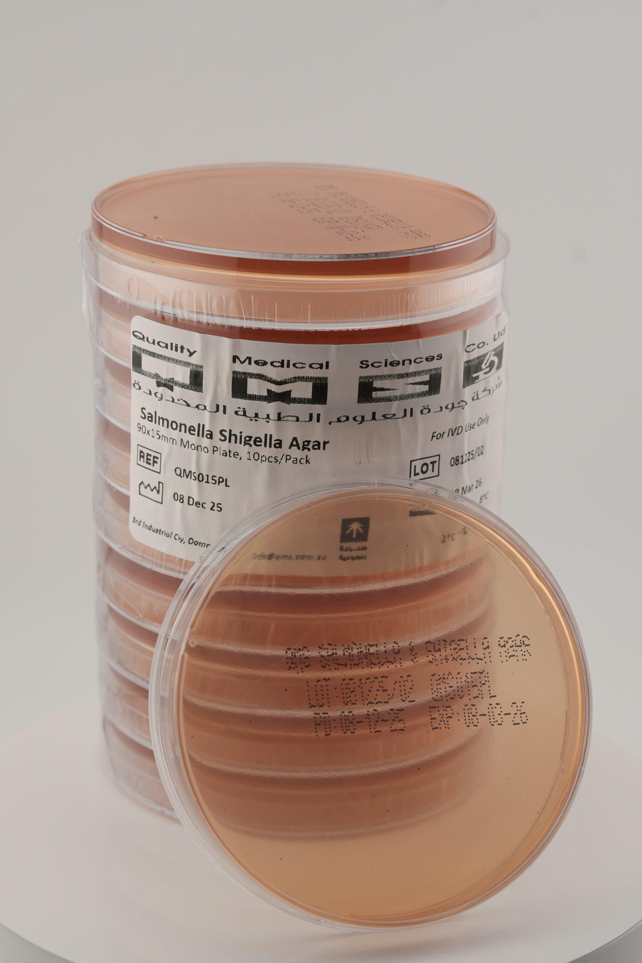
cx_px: 321
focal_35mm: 90
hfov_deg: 15.2
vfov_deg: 22.6
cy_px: 482
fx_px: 2407
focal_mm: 60
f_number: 8
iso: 100
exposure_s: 1/160
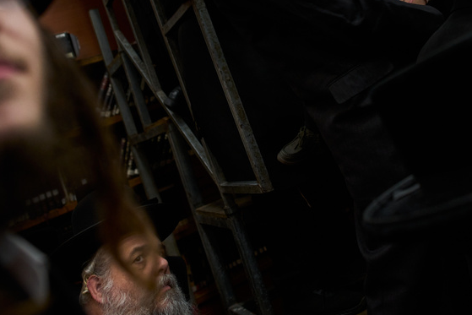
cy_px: 28
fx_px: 577
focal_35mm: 44
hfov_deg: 44.3
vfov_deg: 29.2
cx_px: 274
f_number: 2.2
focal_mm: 24
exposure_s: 1/640
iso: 640
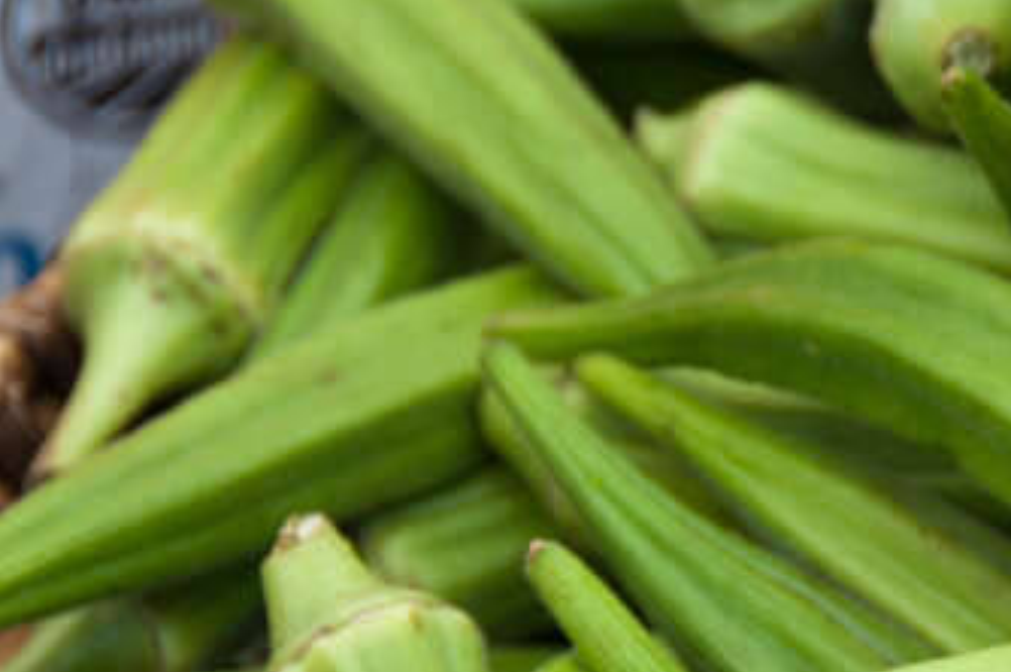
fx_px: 9572
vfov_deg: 4.0
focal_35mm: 341
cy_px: 459
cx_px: 1184
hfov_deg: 6.0
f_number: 8
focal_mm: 95
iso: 200
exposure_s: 1/250
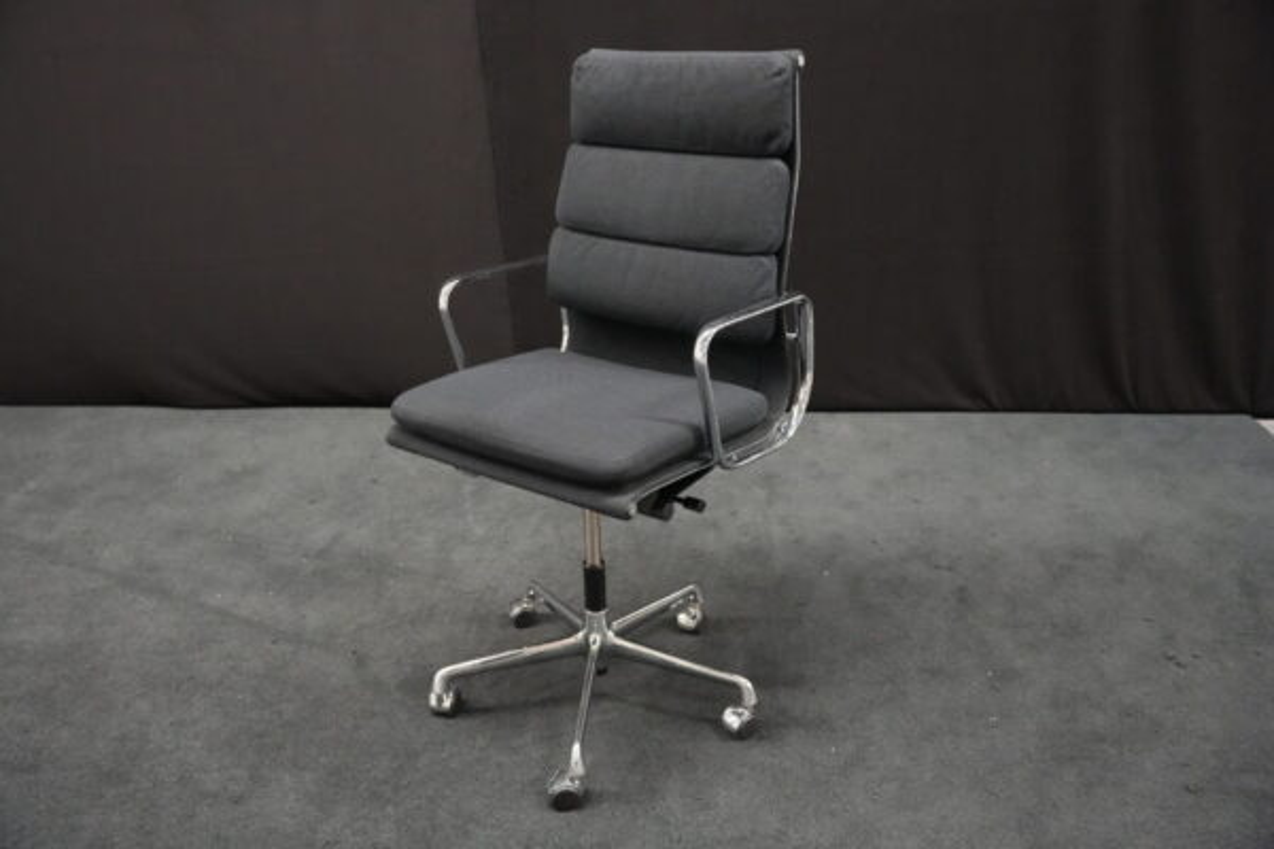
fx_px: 1097
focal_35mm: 31
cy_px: 424
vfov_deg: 42.3
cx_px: 637
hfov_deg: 60.3
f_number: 4
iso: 12800
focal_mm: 31
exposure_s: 1/80
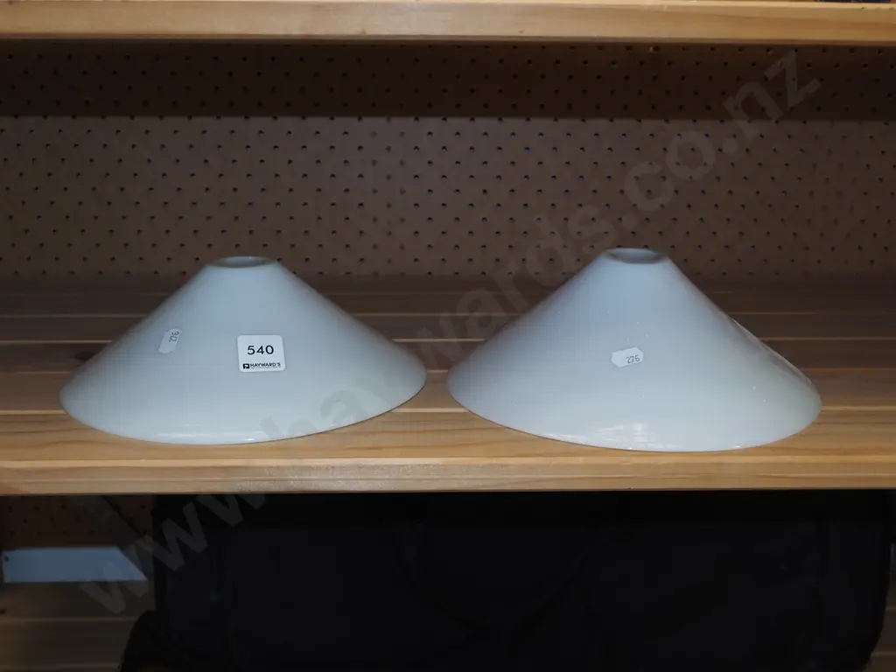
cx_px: 448
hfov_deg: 46.8
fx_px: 1035
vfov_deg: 36.0
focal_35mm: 40
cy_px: 336
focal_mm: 20
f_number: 5.6
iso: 1600
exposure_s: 1/160
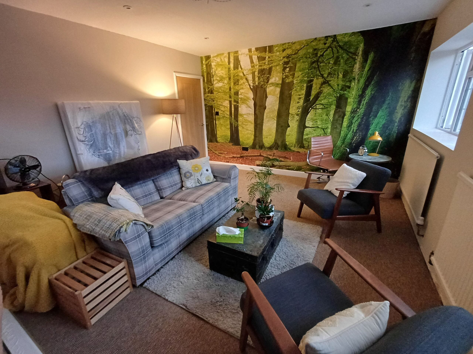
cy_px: 177
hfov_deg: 94.5
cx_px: 236
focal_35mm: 16
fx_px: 219
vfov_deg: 78.1
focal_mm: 1.64
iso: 250
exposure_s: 1/25
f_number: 2.2
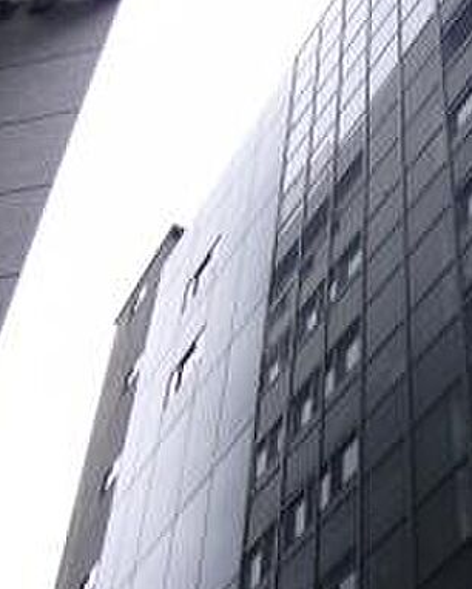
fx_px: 1064
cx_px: 466
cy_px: 372
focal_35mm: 61
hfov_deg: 24.0
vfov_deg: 30.8
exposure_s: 1/400
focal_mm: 4.6
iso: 80
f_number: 2.8
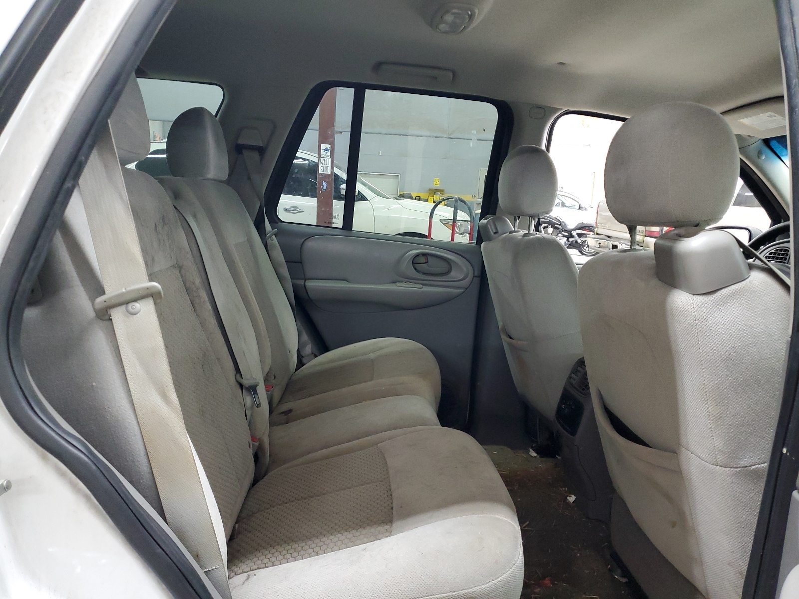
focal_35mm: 26
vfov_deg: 53.1
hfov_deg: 67.3
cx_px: 400
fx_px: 600
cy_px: 300
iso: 291
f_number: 1.5
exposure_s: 1/60.2
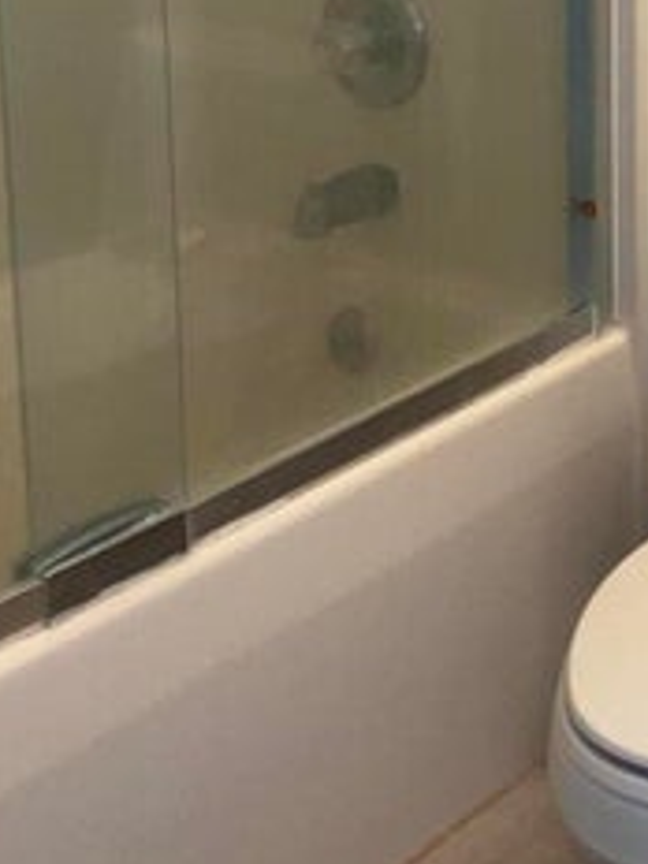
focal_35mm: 80
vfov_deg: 23.2
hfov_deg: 17.9
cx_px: 682
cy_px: -45
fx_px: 1997
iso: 64
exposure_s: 1/60
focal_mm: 3
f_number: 1.8
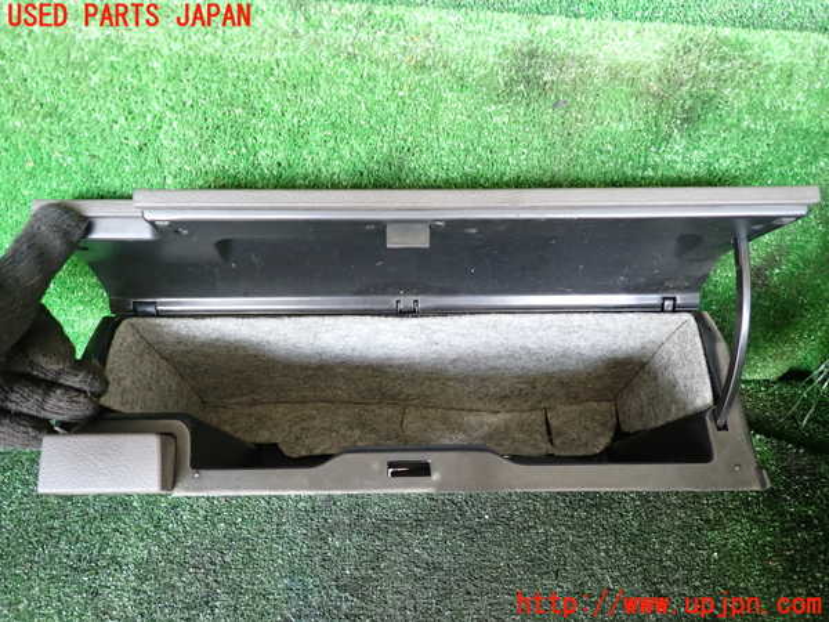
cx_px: 414
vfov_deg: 54.9
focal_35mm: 25
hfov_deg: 69.4
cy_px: 311
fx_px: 599
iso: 250
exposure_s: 1/30
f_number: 2
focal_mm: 4.5
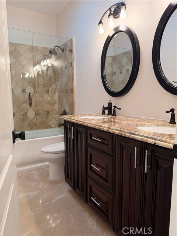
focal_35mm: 24
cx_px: 88
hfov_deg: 56.8
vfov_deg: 71.6
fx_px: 164
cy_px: 118
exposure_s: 1/149
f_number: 1.78
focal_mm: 6.76
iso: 100
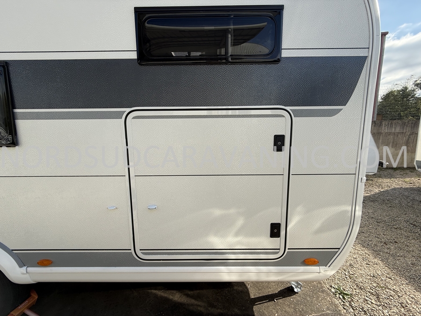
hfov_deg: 102.1
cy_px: 158
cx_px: 210
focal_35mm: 14
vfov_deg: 85.7
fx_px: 170
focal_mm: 2.22
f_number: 2.2
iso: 50
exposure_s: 1/1001
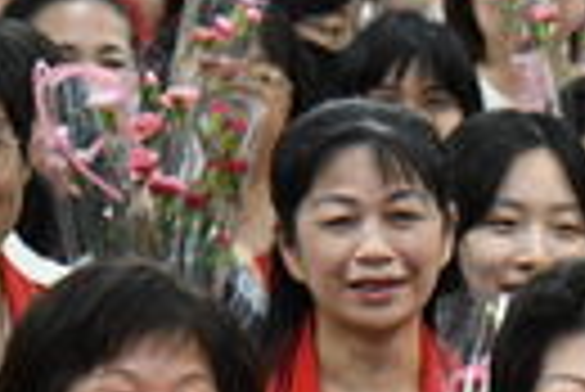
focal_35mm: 452
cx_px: 1022
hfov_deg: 4.5
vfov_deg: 3.0
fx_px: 7353
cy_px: 689
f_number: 4
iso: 3200
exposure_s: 1/250
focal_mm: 98
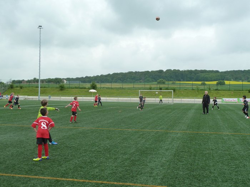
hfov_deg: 42.9
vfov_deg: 32.9
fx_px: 318
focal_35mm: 44
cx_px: 125
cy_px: 94
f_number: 4
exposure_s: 1/250
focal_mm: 7.3
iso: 125
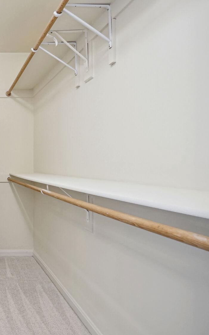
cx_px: -37
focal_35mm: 25
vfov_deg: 72.5
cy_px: 164
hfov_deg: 37.9
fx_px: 228
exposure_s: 1/25
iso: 800
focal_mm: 16
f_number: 8
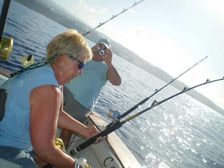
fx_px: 233
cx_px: 112
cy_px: 84
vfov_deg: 39.6
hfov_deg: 51.4
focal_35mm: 36
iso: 50
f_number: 4.6
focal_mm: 6.3
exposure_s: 1/640
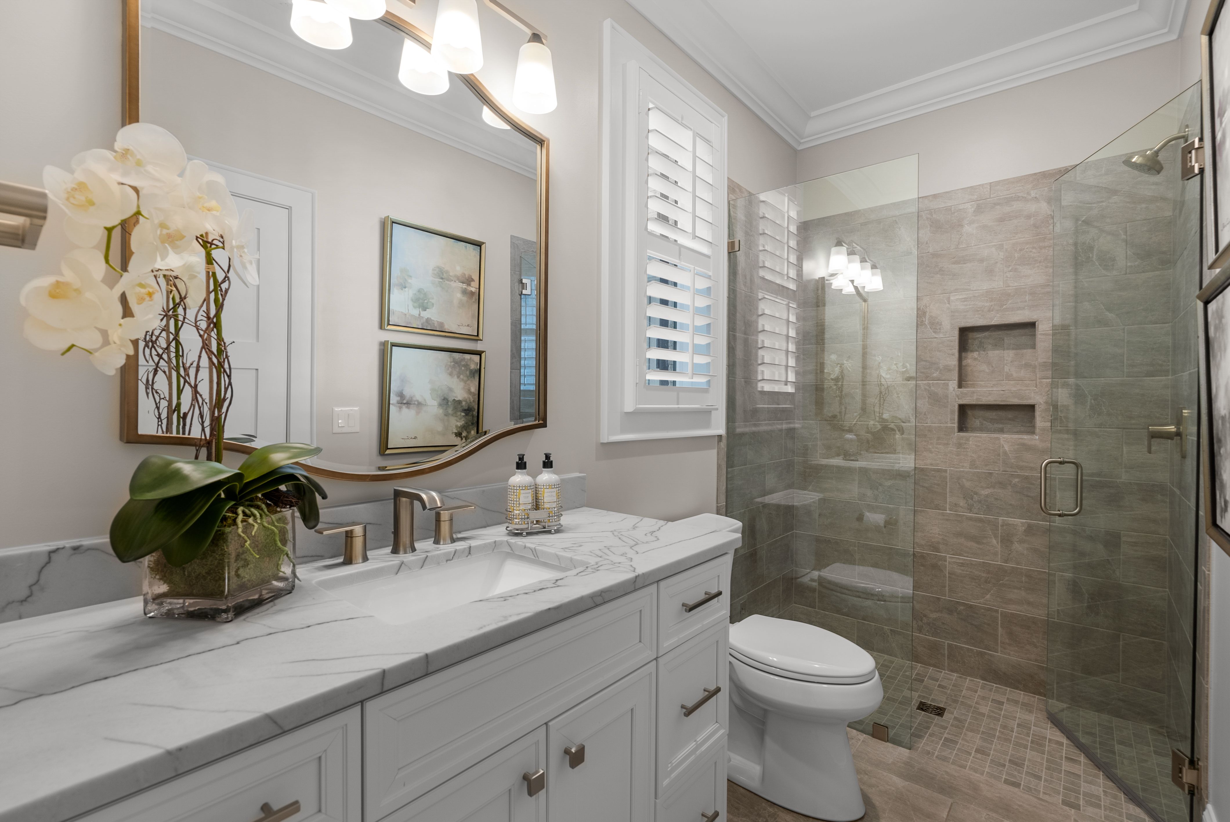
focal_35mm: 16
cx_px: 615
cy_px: 411
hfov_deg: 96.7
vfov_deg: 73.8
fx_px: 547
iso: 250
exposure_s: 1/6
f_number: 8
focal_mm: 16
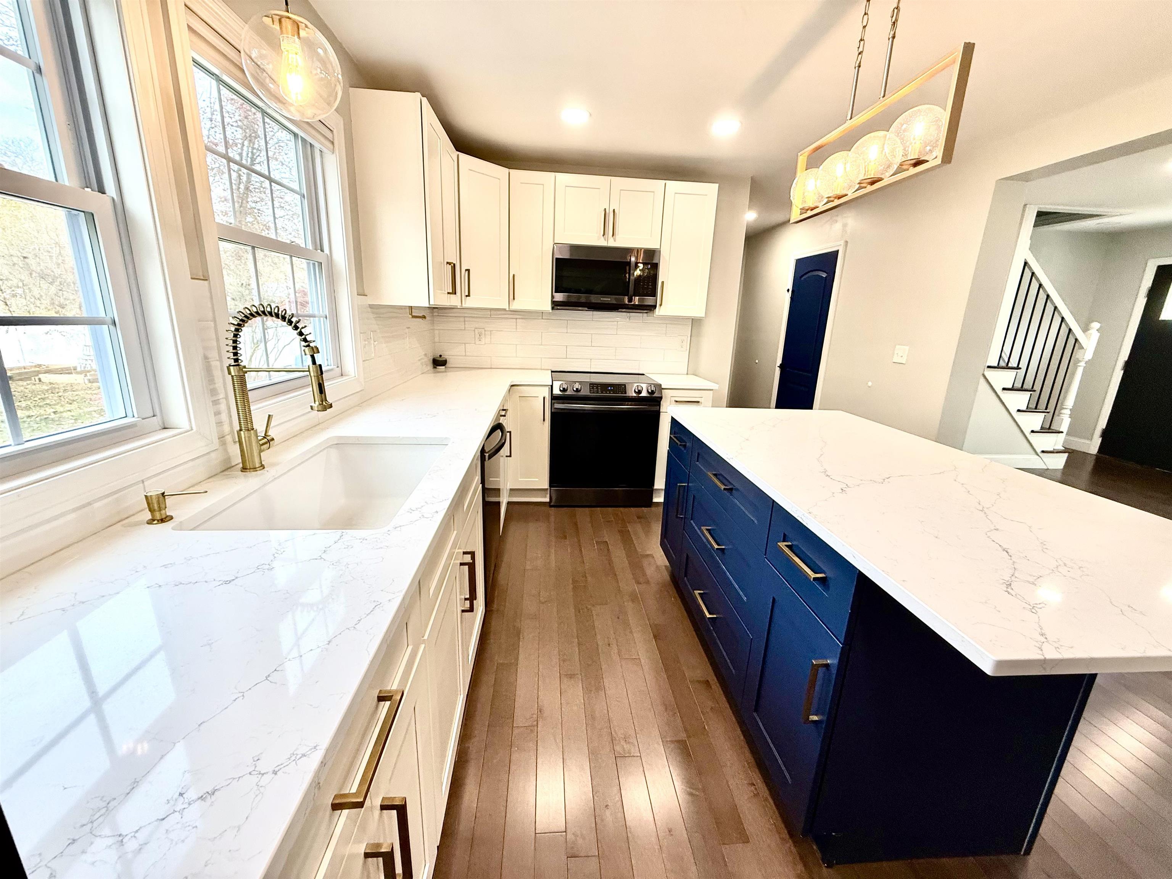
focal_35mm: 14
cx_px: 586
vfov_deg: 85.7
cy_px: 440
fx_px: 474
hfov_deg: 102.1
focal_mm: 2.22
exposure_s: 1/120
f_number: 2.2
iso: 160
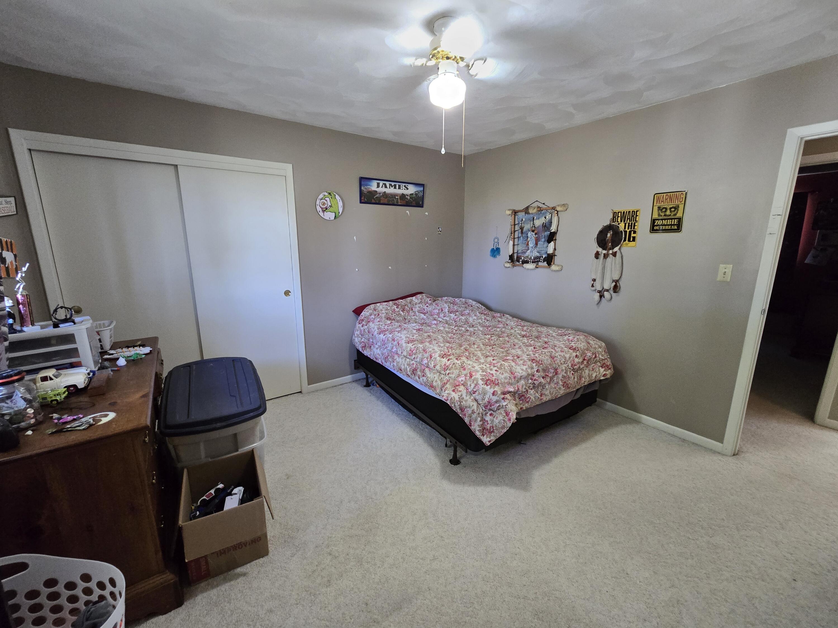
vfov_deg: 89.9
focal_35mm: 13
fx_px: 315
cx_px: 419
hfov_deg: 106.2
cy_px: 314
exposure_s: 1/60
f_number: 2.2
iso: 500
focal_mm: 2.2
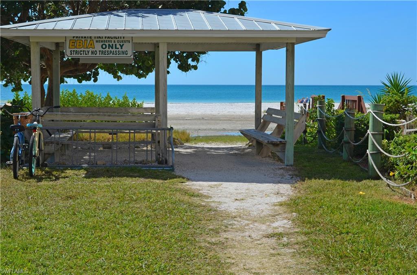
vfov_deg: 22.5
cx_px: 208
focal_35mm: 60
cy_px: 138
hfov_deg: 33.5
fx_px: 693
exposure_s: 1/320
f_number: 9
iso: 100
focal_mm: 40
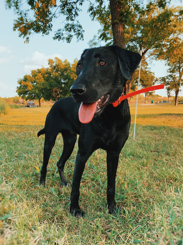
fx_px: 183
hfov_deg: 53.1
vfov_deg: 67.3
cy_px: 122
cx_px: 92
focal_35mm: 26
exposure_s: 1/155
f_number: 1.8
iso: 25
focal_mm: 4.25
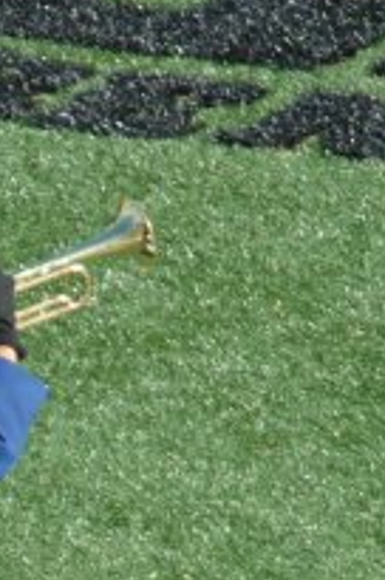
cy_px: 806
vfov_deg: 1.2
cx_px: -86
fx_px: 28295
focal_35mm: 1758
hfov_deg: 0.8
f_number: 5.6
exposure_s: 1/400
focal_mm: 400
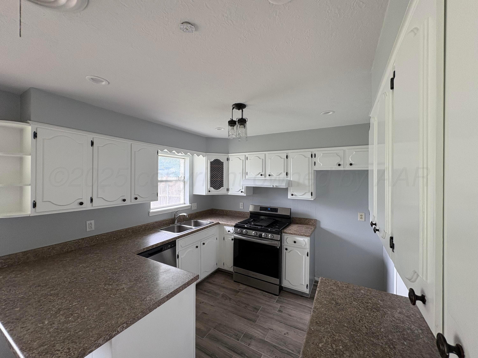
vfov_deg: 85.7
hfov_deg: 102.1
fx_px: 193
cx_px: 239
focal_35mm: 14
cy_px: 179
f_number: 2.2
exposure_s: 1/99
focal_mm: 2.22
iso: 125
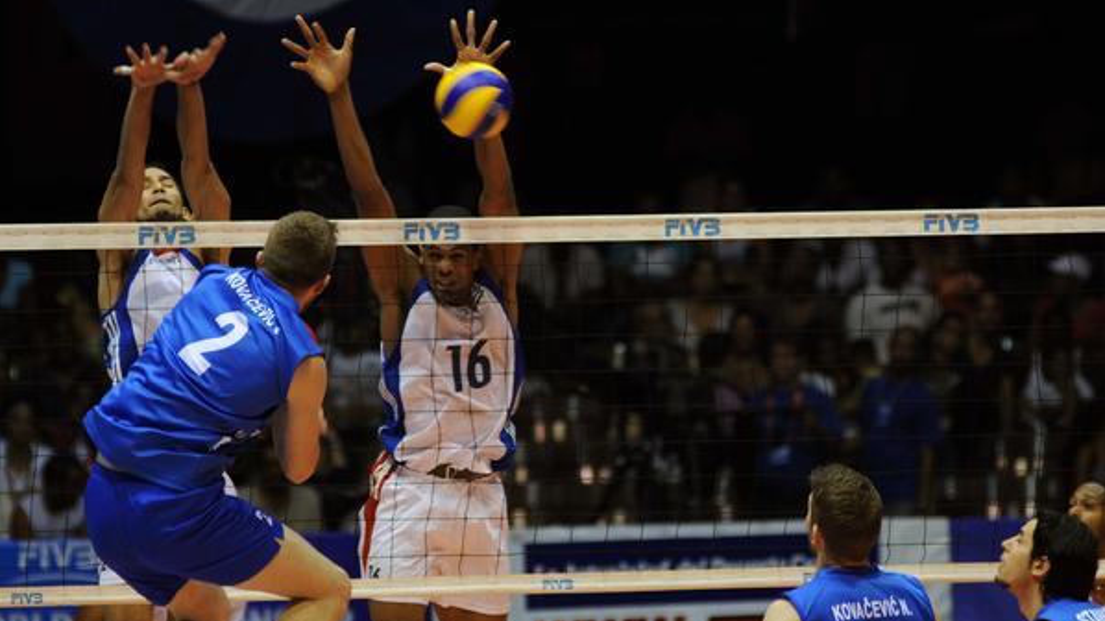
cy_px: 293
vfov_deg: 4.5
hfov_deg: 8.1
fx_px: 7850
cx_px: 552
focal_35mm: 268
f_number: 2.8
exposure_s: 1/400
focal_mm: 170
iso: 400
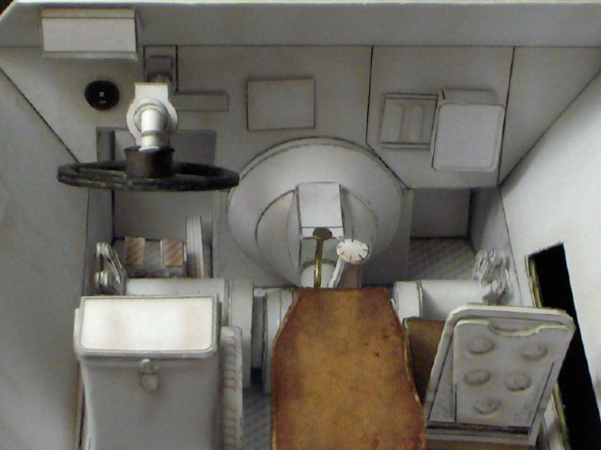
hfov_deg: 50.1
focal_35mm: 37
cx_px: 300
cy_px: 225
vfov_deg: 38.7
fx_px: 642
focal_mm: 6.11
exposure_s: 1/115
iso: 200
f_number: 2.8
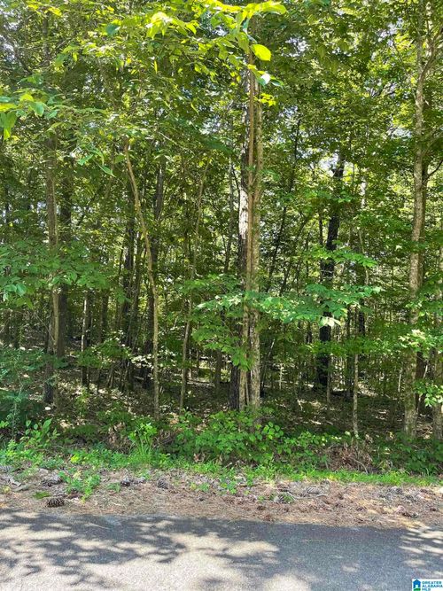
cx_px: 222
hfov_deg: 53.0
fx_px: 444
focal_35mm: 26
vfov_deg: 67.3
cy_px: 296
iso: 50
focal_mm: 5.1
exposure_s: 1/121
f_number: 1.6
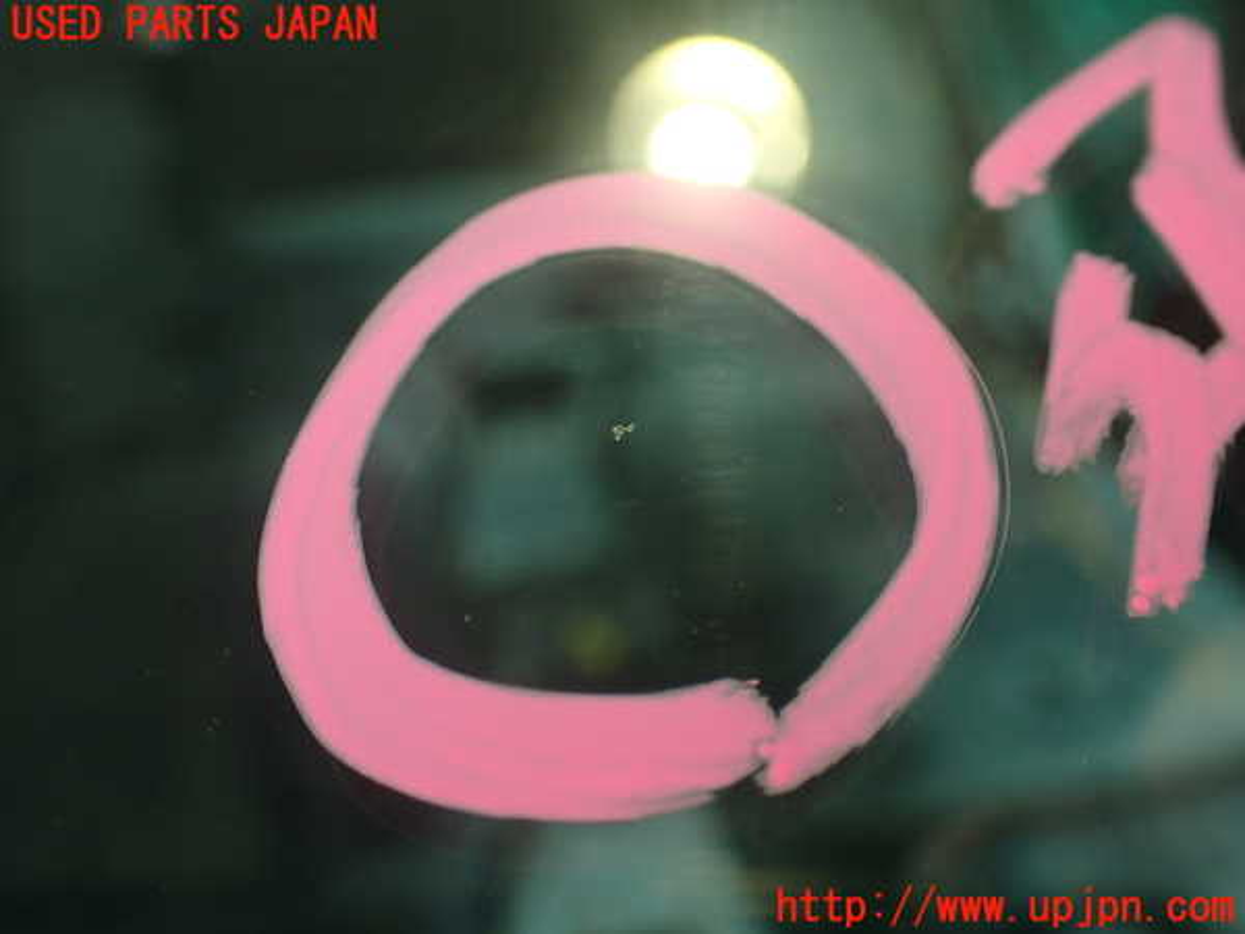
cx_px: 622
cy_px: 467
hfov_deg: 51.4
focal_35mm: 36
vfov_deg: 39.7
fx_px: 1295
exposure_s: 1/60
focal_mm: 6.37
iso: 200
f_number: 2.5
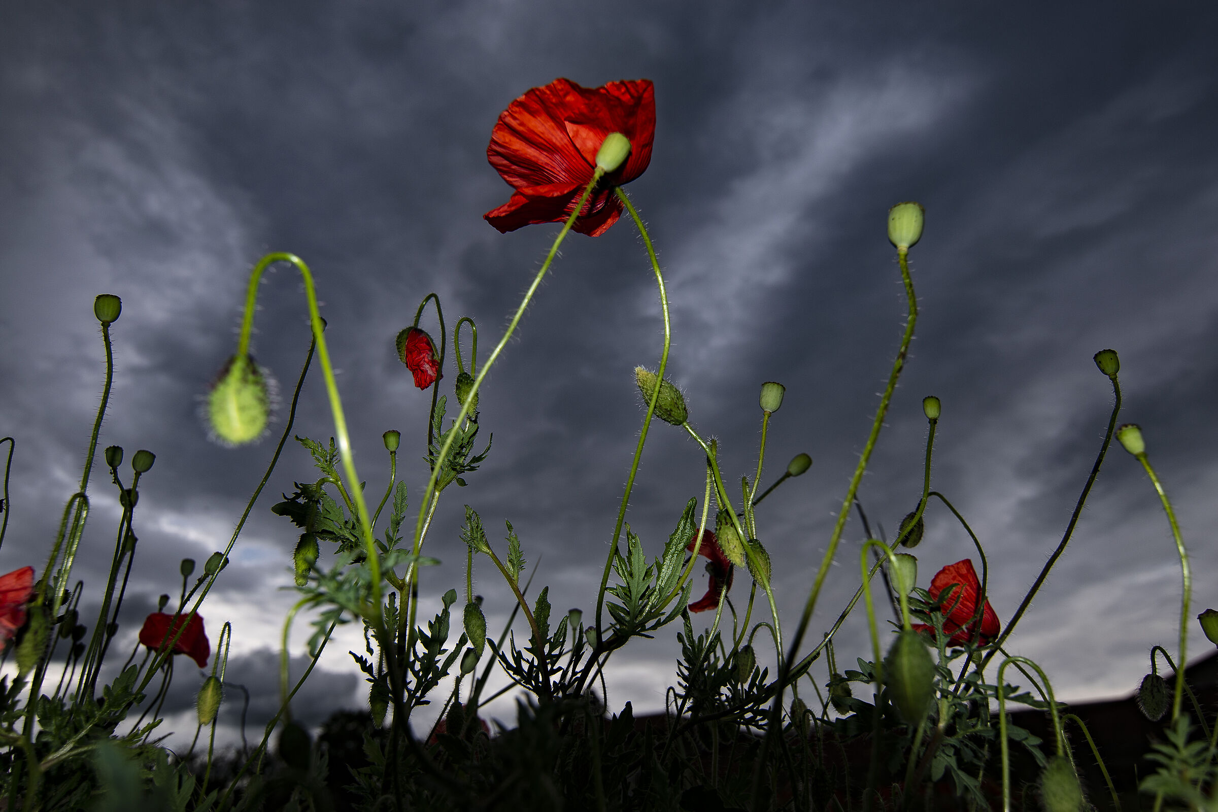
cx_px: 609
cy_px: 406
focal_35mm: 22
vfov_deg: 56.1
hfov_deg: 77.3
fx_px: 761
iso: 100
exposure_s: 1/200
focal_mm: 15
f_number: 5
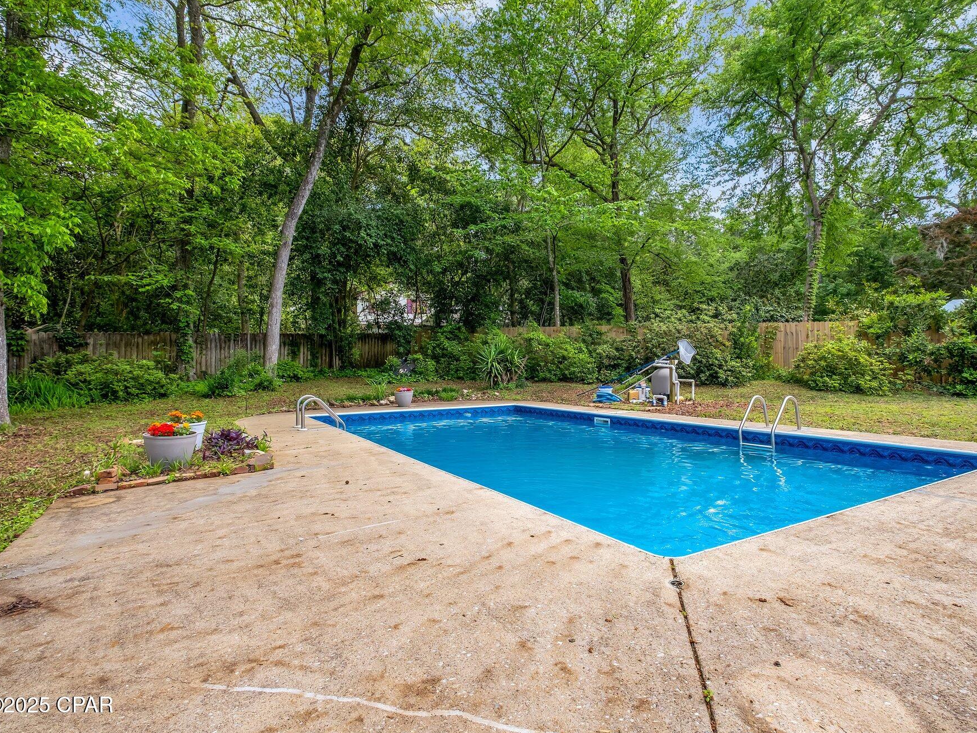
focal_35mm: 18
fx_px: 508
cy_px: 359
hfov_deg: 87.2
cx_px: 556
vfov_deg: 71.6
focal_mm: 10.5
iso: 400
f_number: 8
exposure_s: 1/200
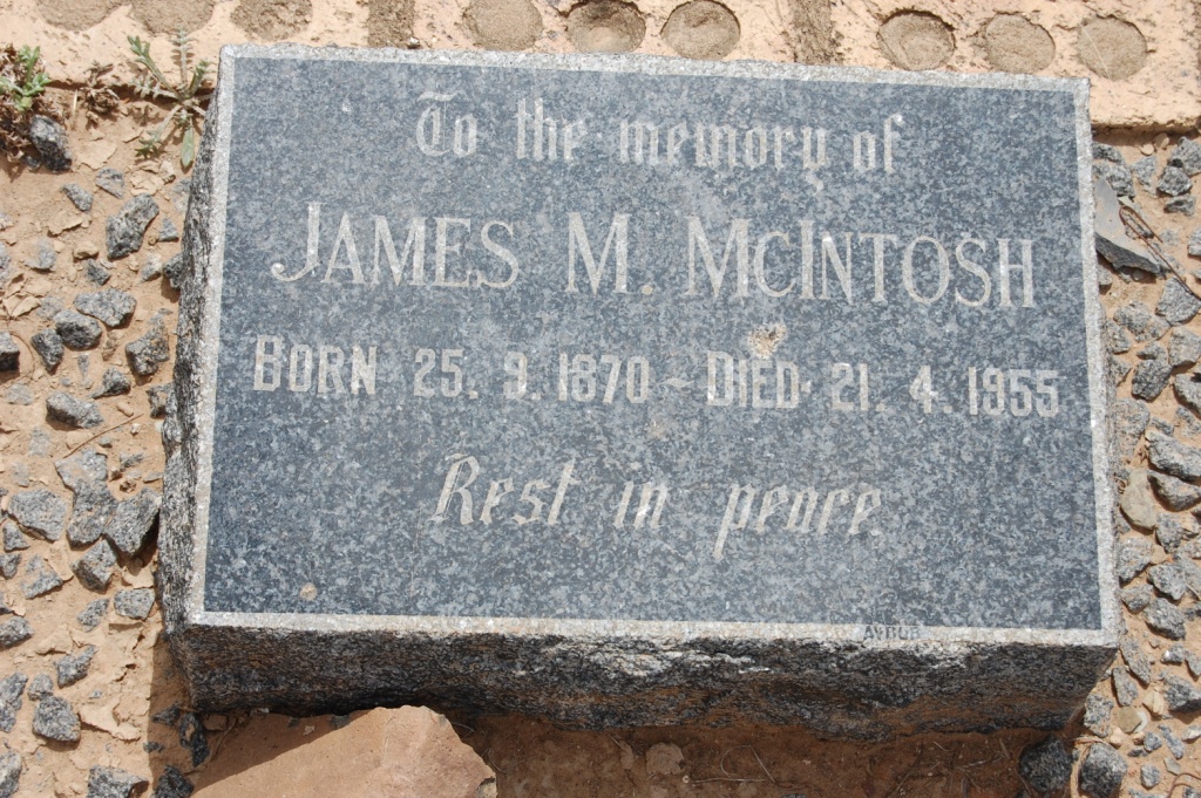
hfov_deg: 24.6
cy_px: 399
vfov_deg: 16.5
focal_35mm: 82
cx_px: 600
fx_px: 2750
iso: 200
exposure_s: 1/400
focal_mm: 55
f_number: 10
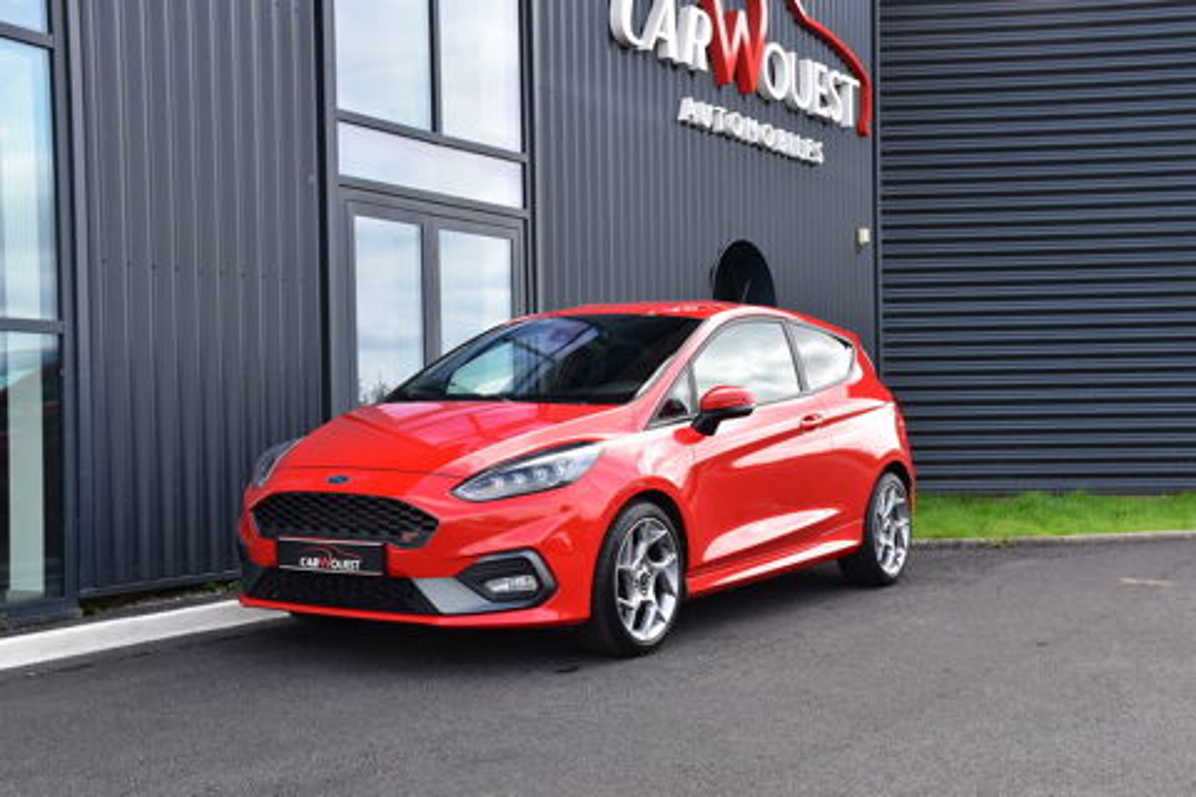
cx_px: 598
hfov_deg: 43.6
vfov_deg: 29.9
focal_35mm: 45
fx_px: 1495
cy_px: 398
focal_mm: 30
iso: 400
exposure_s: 1/160
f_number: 9
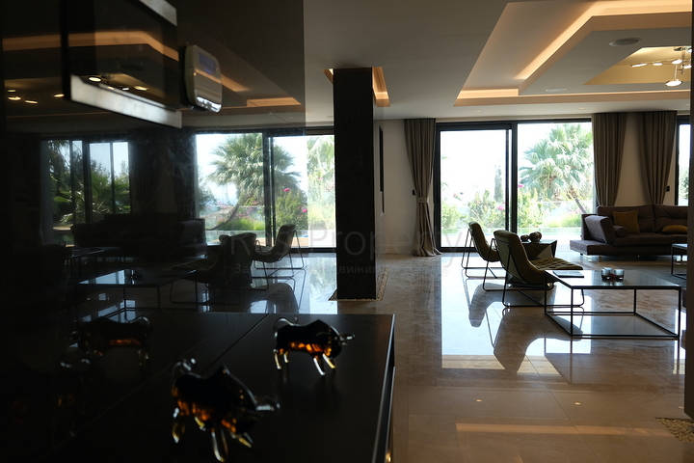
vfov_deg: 47.9
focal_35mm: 27
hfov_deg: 67.4
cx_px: 347
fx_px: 520
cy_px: 232
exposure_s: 1/80
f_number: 3.2
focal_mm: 18
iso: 160
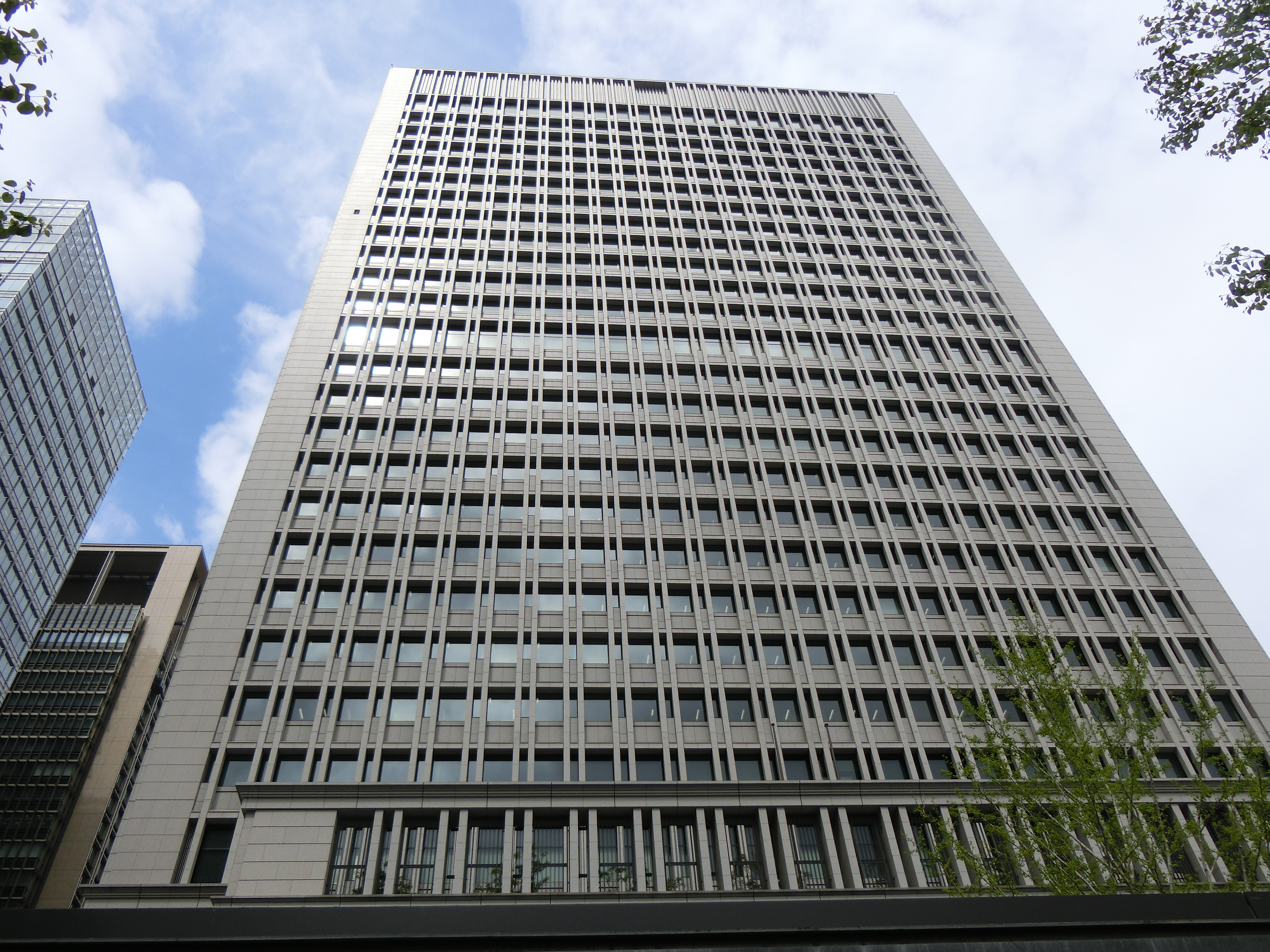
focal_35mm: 29
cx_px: 635
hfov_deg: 61.7
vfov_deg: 48.2
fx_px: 1064
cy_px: 476
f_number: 7.4
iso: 80
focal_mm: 5.2
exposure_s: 1/250
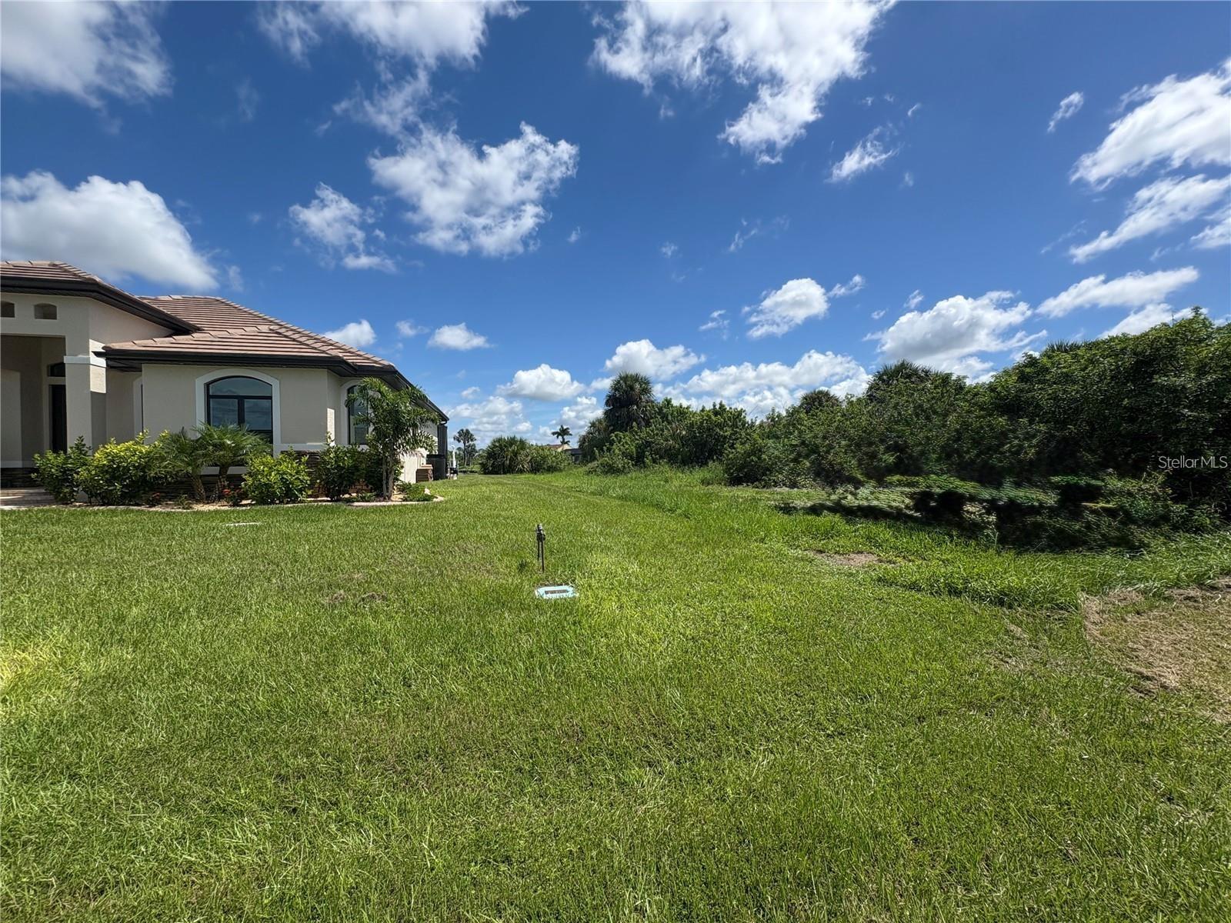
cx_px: 616
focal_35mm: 14
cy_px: 462
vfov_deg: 85.7
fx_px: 498
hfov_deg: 102.1
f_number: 2.2
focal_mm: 2.22
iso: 50
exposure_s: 1/2415
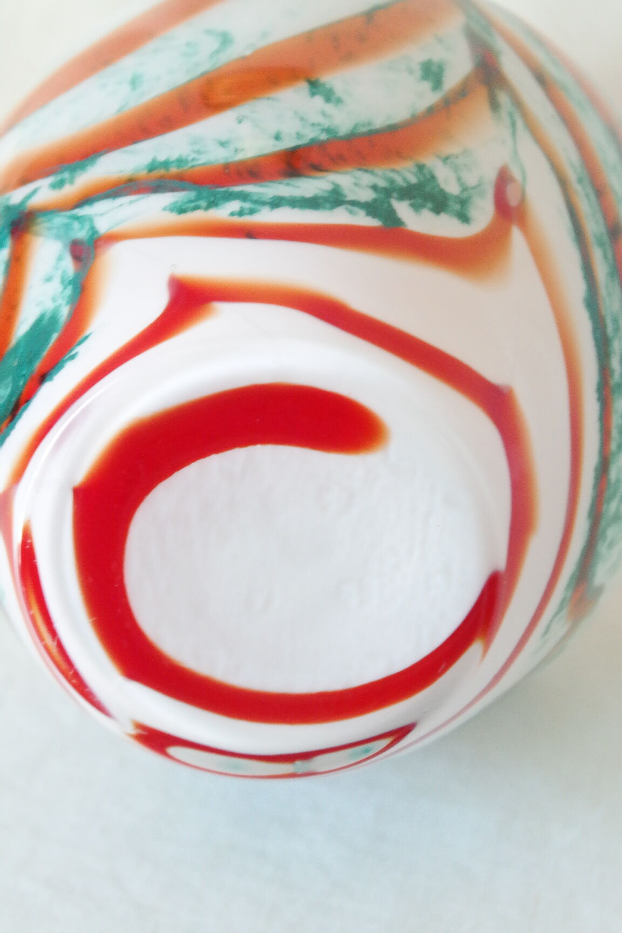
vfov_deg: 26.3
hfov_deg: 17.7
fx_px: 1995
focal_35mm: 77
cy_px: 466
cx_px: 311
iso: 3200
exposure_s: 1/50
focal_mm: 50
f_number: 5.6
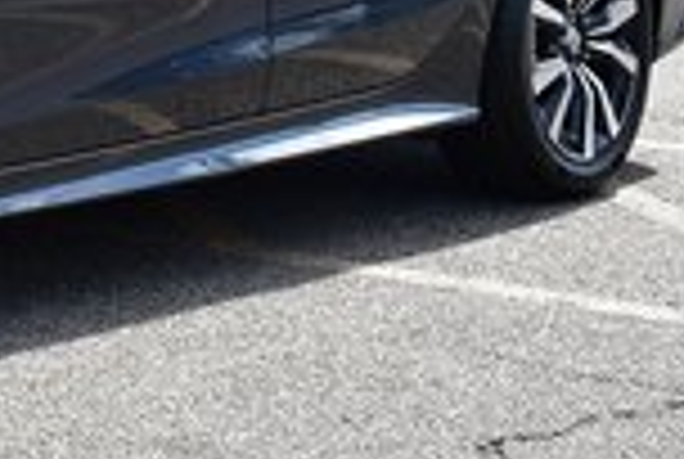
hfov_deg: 13.6
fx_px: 2646
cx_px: -441
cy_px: -446
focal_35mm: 139
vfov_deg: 9.3
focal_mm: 22
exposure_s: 1/200
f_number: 7.1
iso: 100
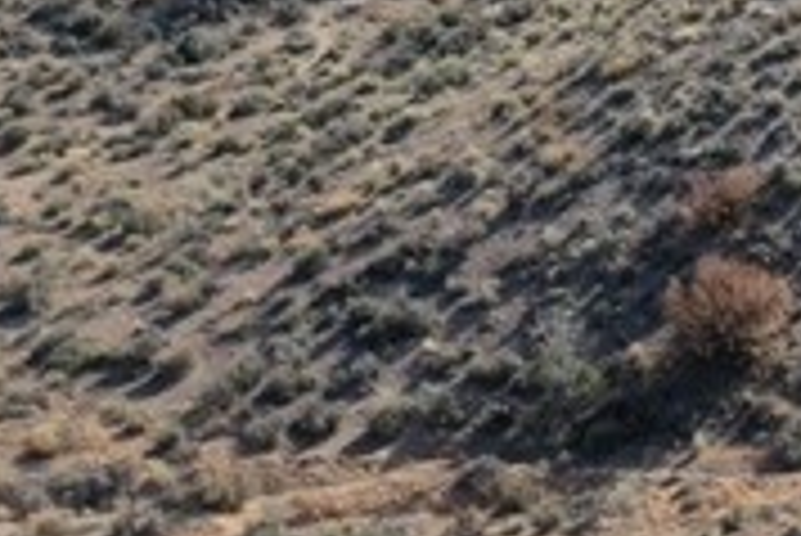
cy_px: -113
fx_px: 3808
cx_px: 1557
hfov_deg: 11.0
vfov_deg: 8.0
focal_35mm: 171
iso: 100
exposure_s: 1/1600
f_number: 2.8
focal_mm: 10.26
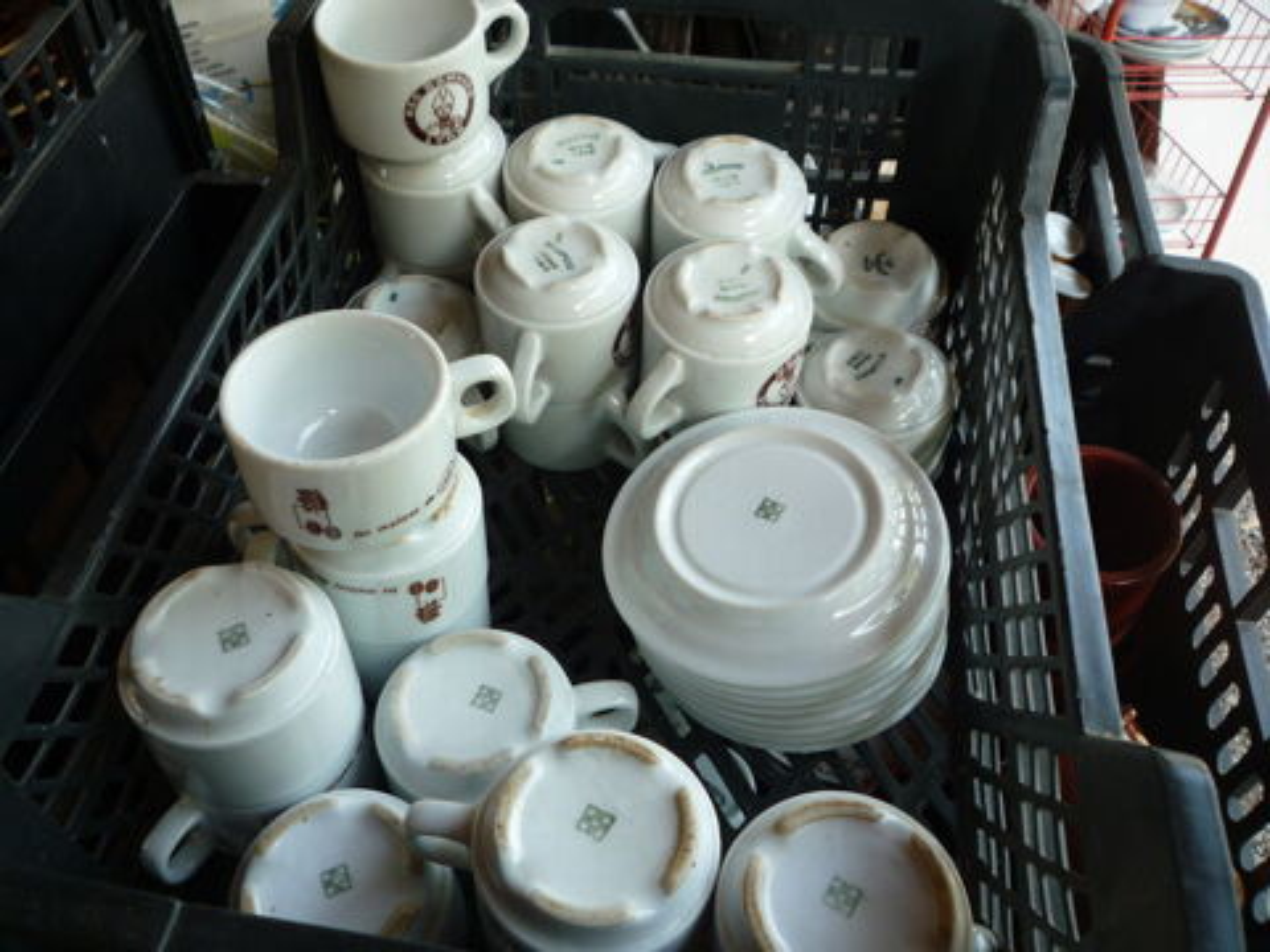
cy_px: 476
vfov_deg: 46.8
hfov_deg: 60.0
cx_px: 635
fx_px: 1101
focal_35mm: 30
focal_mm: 5.2
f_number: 3.3
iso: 100
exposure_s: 1/50
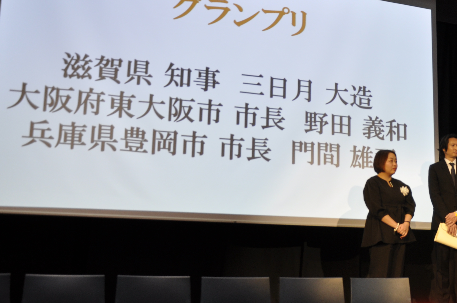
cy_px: 177
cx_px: 402
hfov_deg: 37.3
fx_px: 634
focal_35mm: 50
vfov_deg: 26.9
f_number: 3.5
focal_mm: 18
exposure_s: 1/30
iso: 250
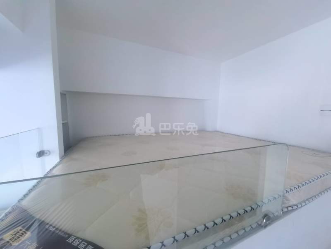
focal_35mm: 13
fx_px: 124
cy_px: 124
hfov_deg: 106.2
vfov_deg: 89.9
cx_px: 166
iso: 320
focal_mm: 1.76
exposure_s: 1/33.3
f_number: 2.2
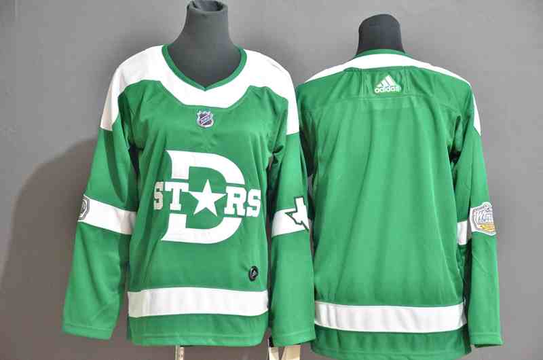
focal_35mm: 90
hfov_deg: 22.7
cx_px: 272
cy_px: 180
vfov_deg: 15.1
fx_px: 1355
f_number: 5
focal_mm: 60
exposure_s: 1/13
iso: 4000
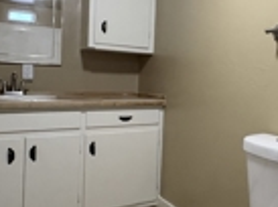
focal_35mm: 41
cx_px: 241
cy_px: 85
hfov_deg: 42.7
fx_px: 328
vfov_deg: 34.9
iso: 320
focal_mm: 2.22
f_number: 2.2
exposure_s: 1/60
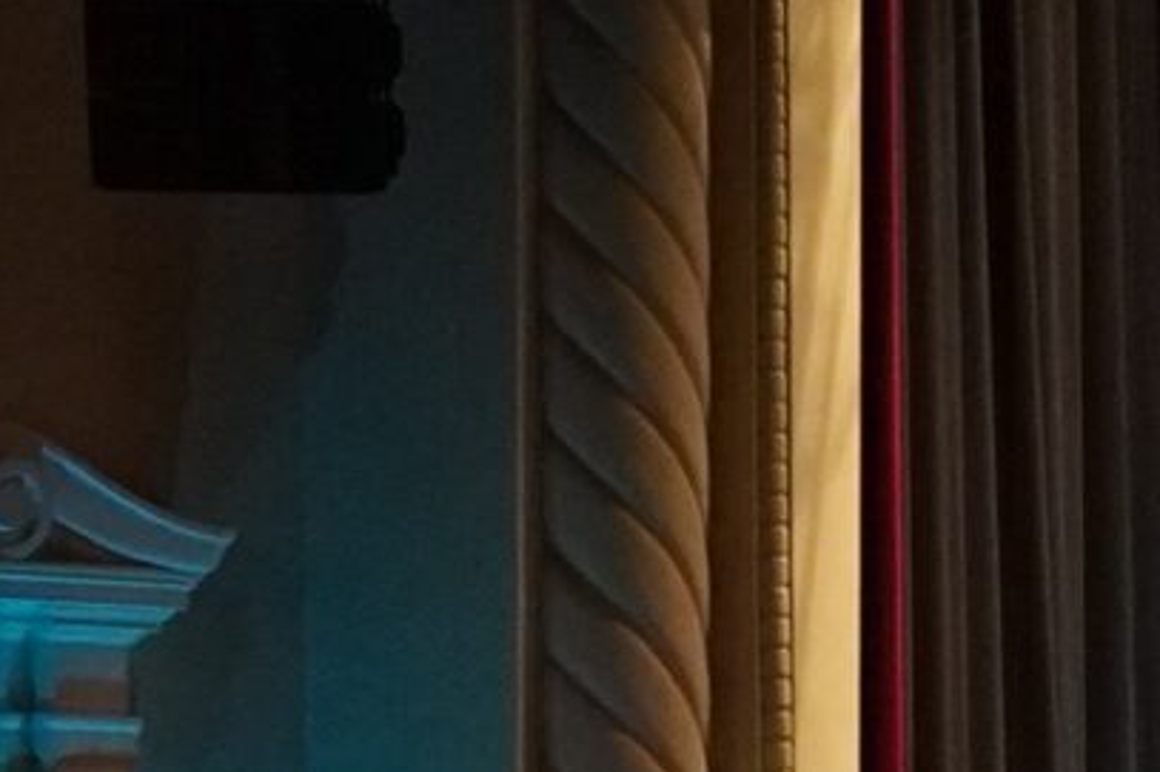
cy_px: 1010
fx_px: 9115
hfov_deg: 6.7
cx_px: 3303
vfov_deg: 4.8
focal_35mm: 283
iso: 2500
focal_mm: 30
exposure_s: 1/10
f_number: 10
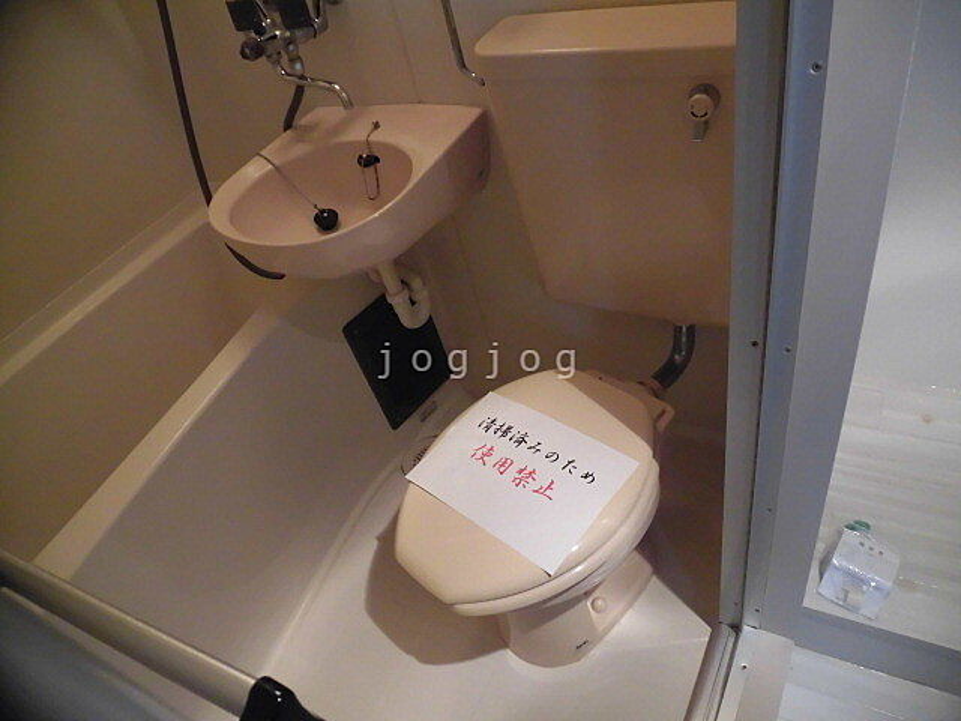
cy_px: 360
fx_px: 666
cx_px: 480
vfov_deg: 56.8
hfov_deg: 71.6
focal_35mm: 24
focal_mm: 4.3
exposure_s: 1/60
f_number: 3.1
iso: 800
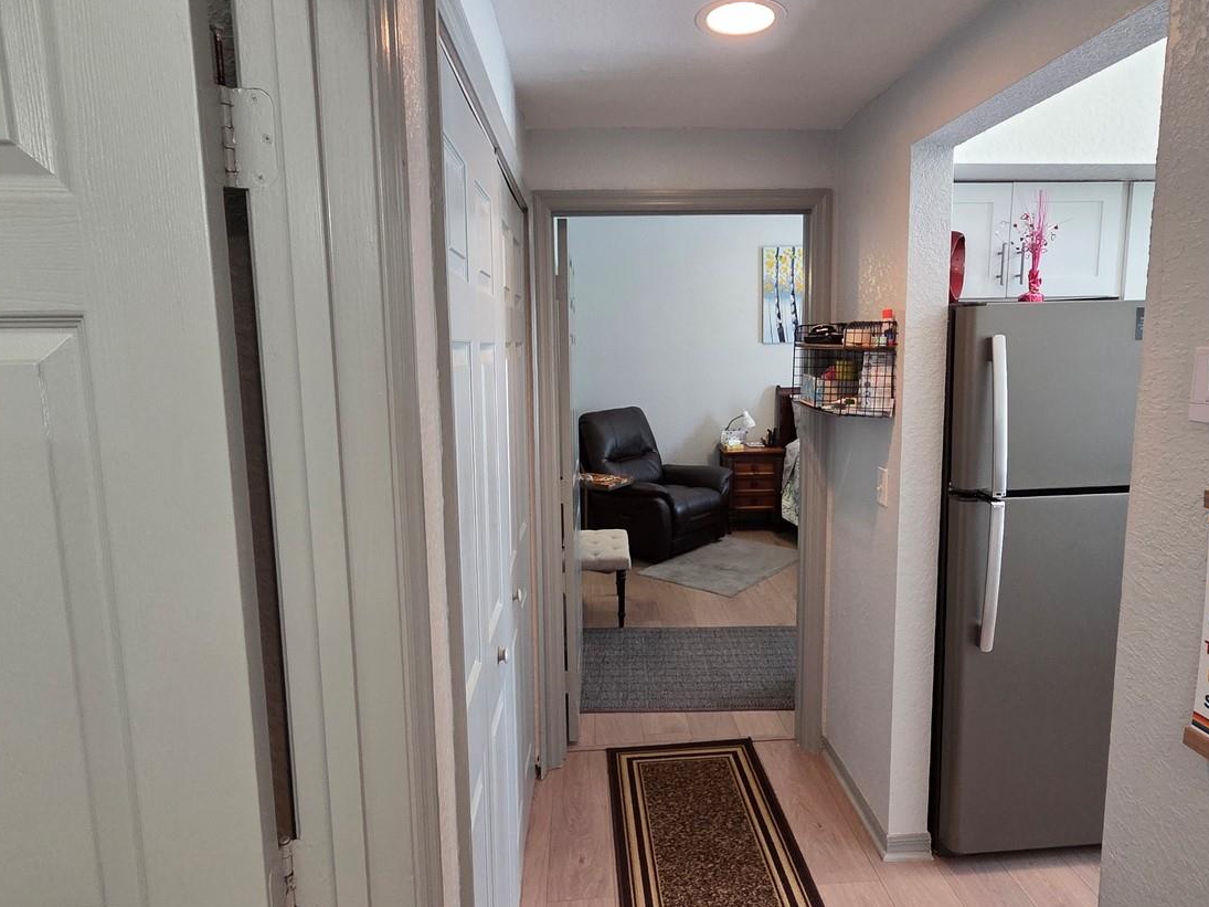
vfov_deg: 68.6
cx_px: 623
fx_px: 664
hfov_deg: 84.6
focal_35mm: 19
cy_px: 434
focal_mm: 2.2
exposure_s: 1/60
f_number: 2.2
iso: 500
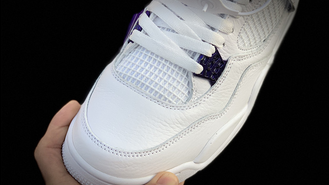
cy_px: 84
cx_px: 164
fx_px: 497
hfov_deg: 36.6
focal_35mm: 57
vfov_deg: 21.1
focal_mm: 6
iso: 20
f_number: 2.4
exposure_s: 1/122
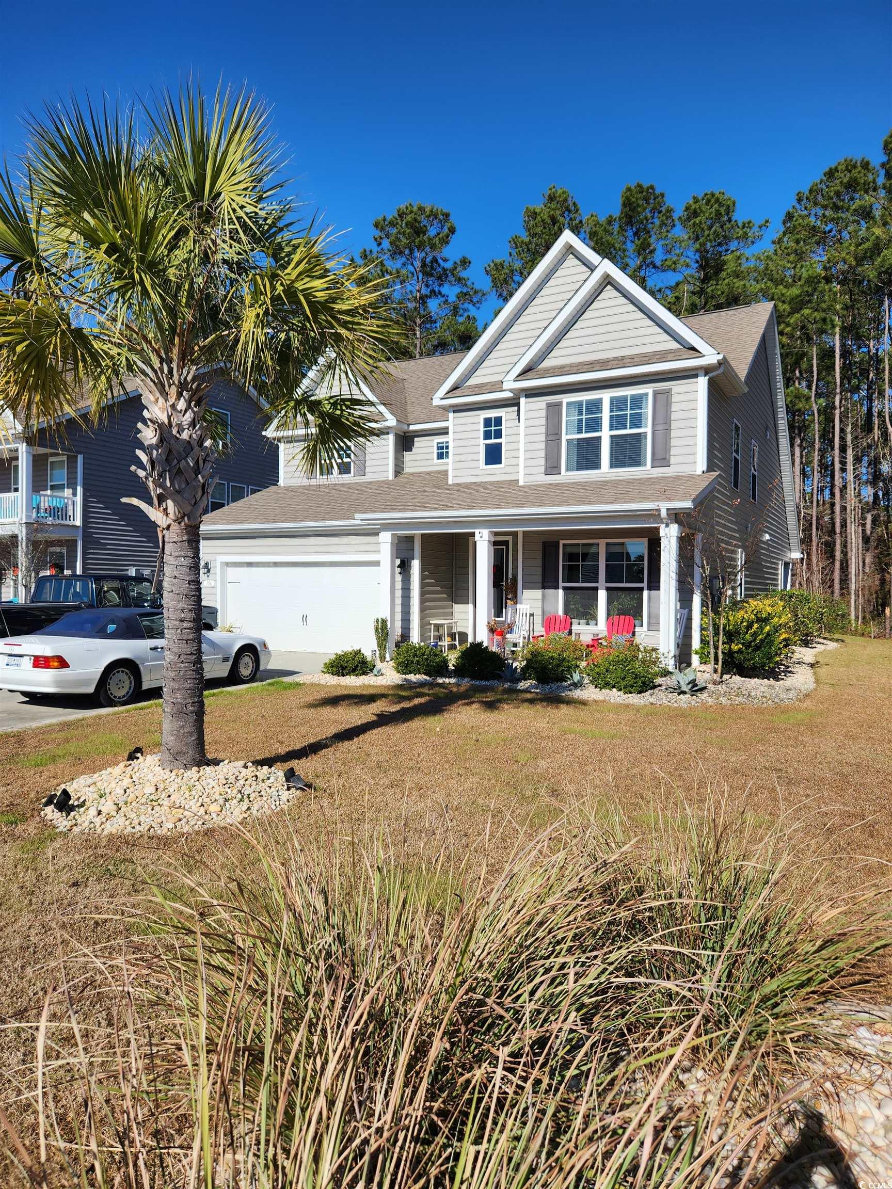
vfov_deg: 73.9
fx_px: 790
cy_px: 594
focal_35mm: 23
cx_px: 446
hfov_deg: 58.9
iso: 20
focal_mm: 5.4
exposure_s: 1/2593
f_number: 1.8
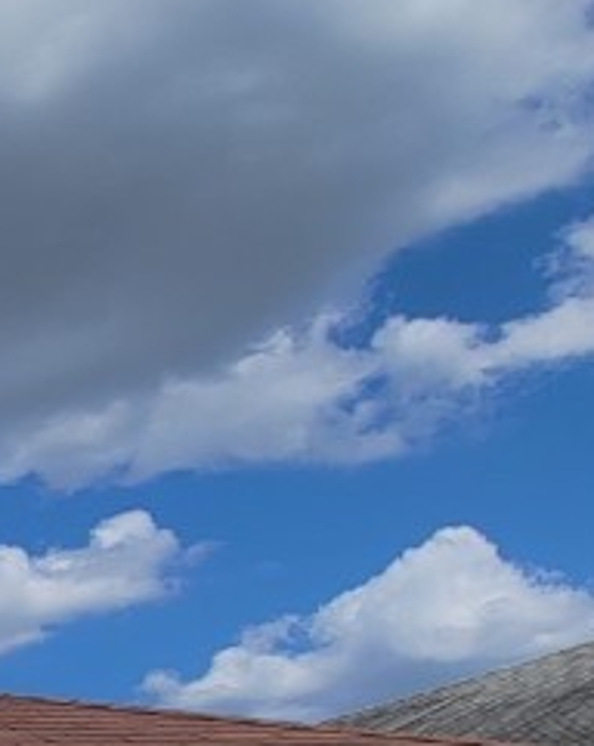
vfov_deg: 30.3
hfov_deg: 14.7
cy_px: 867
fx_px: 1190
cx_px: -876
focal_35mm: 54
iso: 50
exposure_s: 1/3977
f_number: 2.2
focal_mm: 2.2
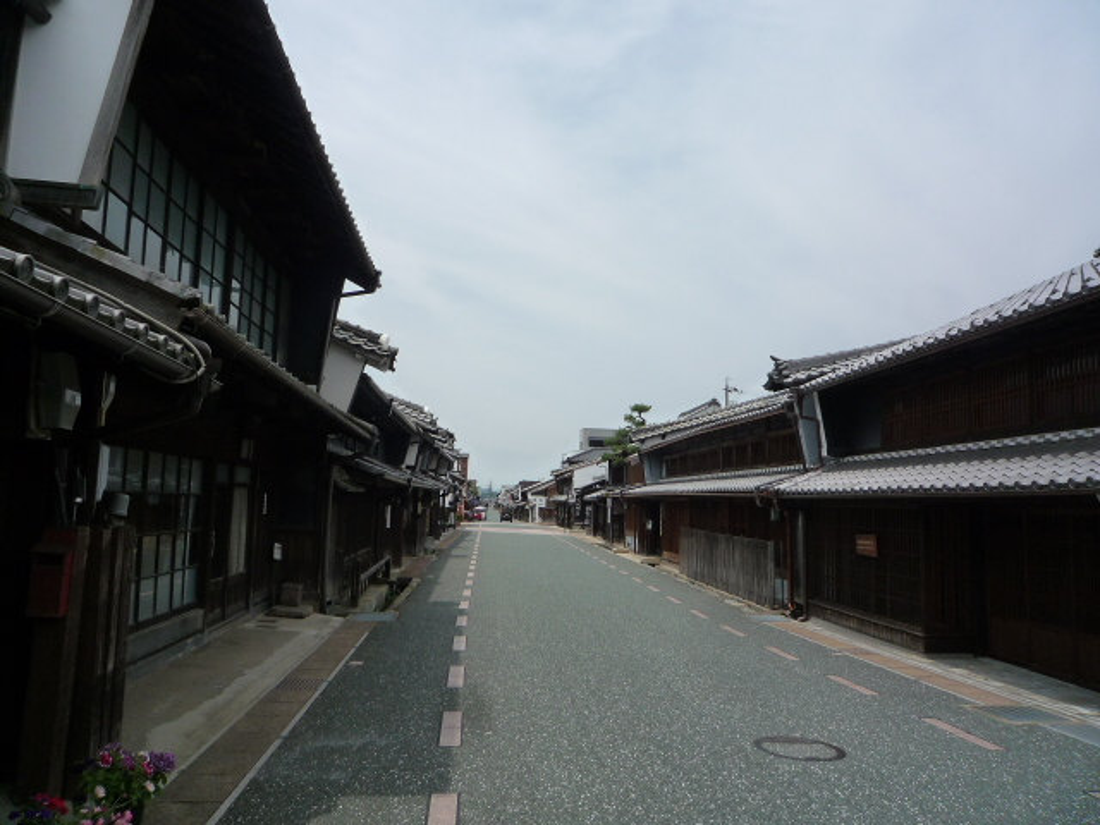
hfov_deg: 69.4
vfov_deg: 54.9
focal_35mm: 25
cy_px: 412
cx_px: 550
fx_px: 794
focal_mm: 4.4
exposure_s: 1/800
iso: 160
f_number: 5
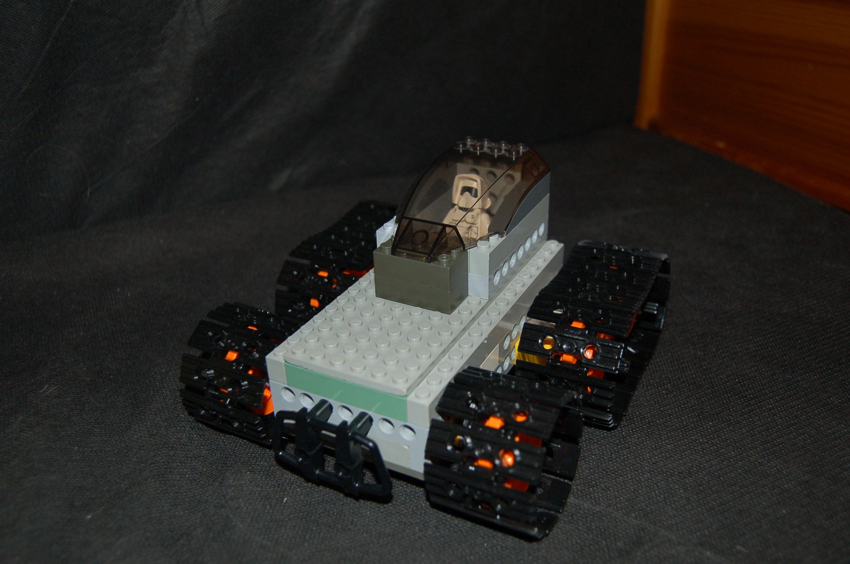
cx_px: 425
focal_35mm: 34
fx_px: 813
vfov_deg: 38.2
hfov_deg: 55.2
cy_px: 282
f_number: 3.8
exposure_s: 1/60
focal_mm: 23
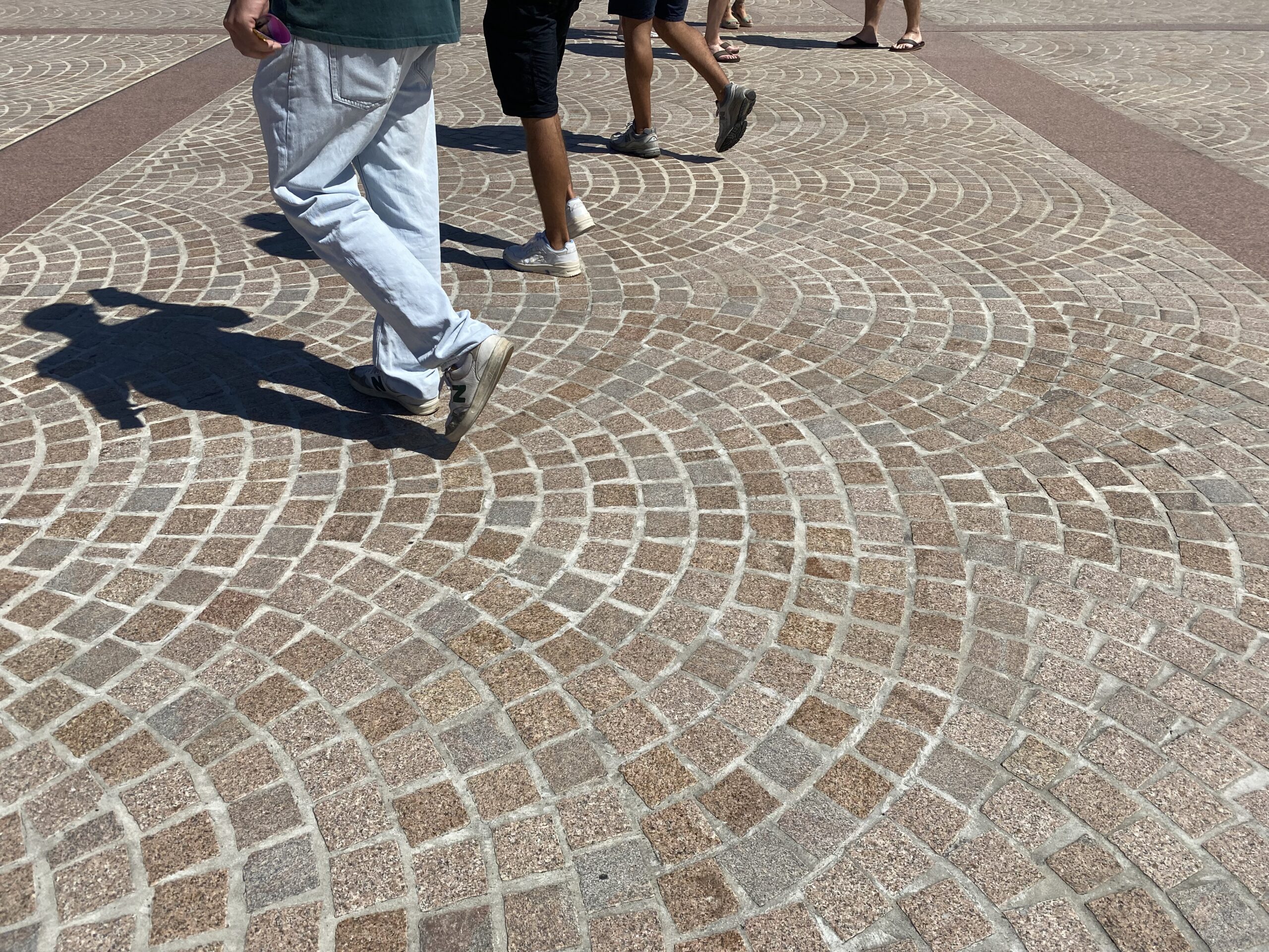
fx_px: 953
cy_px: 476
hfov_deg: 67.3
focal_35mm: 26
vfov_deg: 53.1
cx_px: 634
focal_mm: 4.25
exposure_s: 1/6061
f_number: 1.8
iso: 32
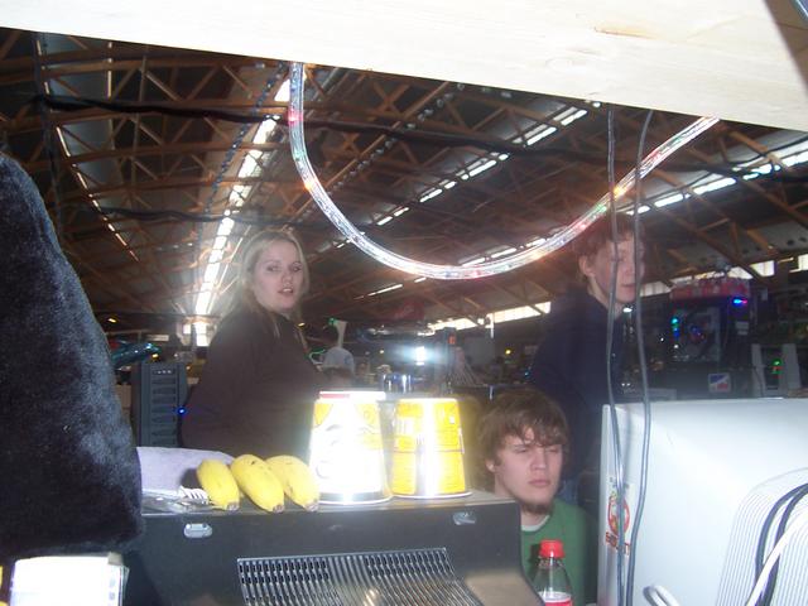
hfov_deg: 52.6
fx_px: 817
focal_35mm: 35
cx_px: 404
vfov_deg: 40.7
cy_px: 303
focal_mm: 5.6
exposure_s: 1/30
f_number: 2.8
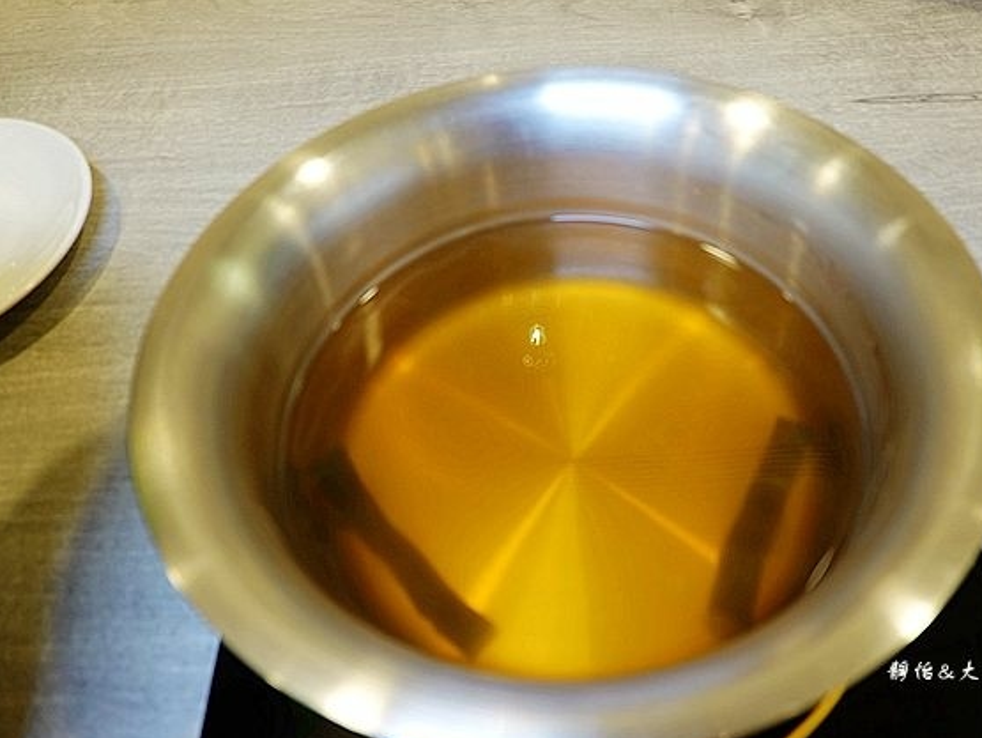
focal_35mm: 27
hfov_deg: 65.0
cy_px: 380
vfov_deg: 51.4
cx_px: 559
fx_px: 766
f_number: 2.8
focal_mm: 9
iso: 125
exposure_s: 1/30
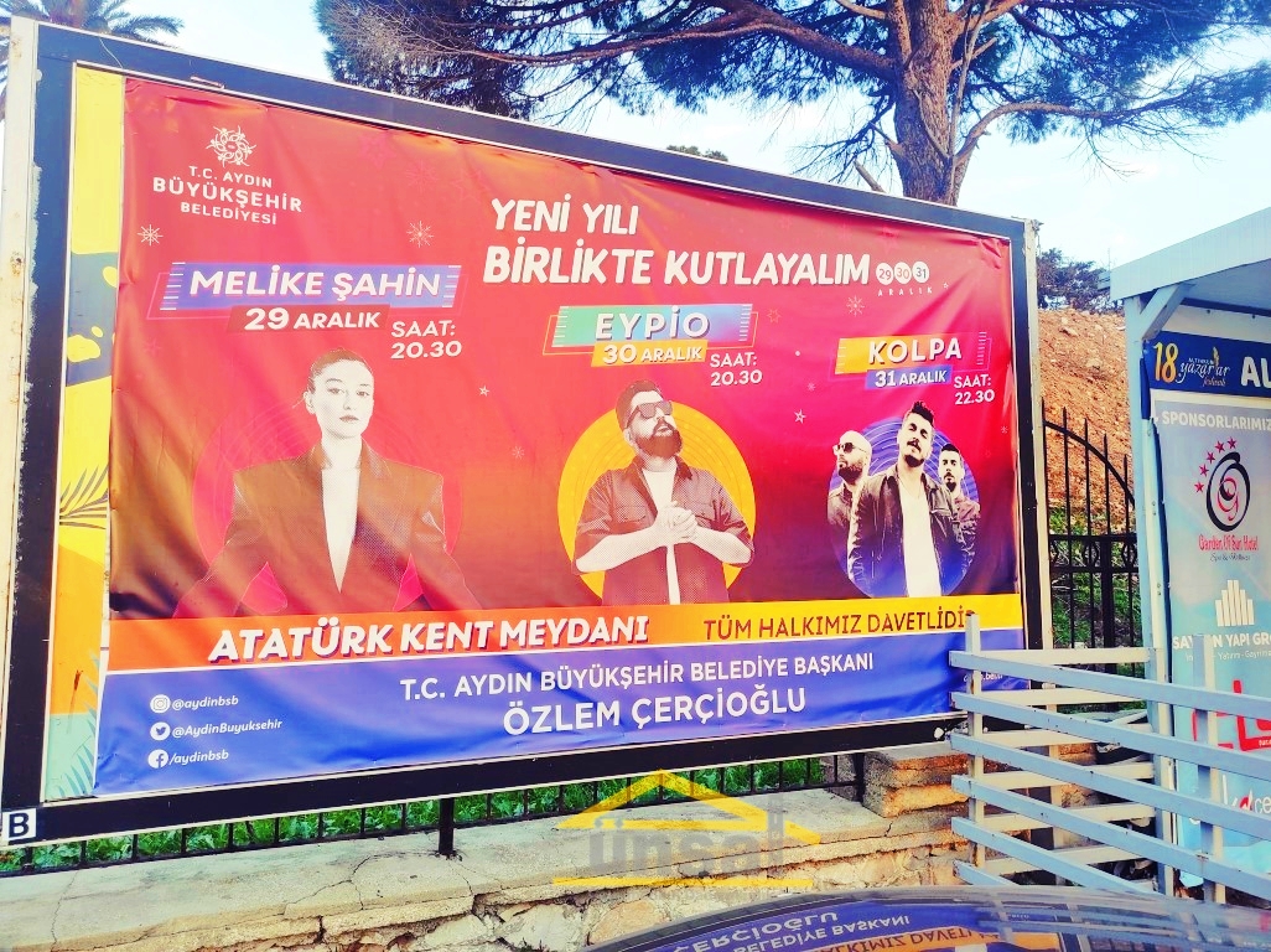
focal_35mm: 25
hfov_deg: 69.4
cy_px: 476
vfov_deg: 54.8
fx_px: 917
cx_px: 636
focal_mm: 5.43
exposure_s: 1/104
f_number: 1.89
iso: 100
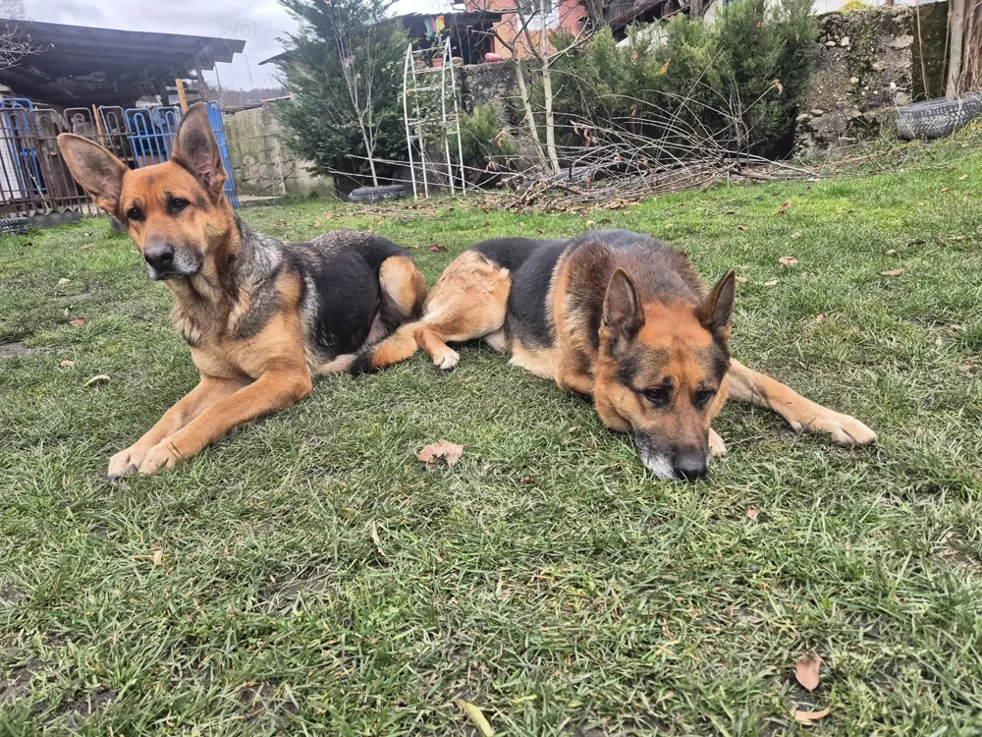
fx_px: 652
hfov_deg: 73.9
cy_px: 368
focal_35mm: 23
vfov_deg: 58.9
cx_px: 491
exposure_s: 1/180
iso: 40
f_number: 1.8
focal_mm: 5.4
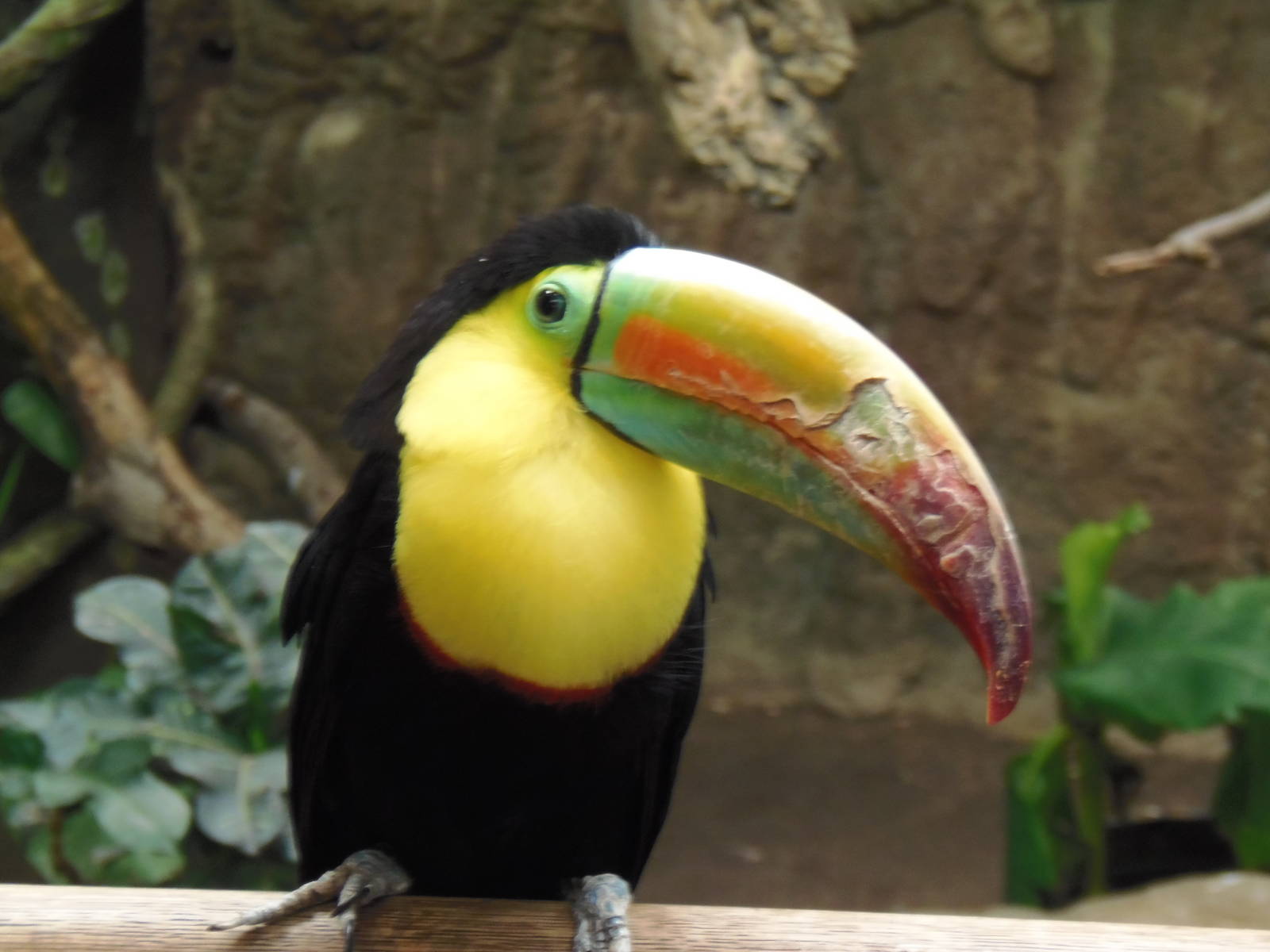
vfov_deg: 10.9
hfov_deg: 14.5
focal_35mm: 136
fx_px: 4990
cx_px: 635
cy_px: 476
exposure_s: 1/13
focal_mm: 25.2
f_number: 4.7
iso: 200
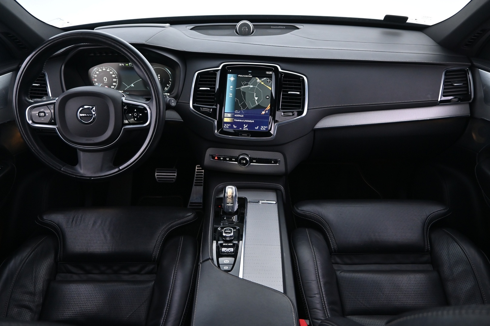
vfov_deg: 53.1
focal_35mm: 24
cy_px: 163
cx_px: 245
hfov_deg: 73.7
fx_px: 327
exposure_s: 1/15
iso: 1000
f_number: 3.5
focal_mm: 16
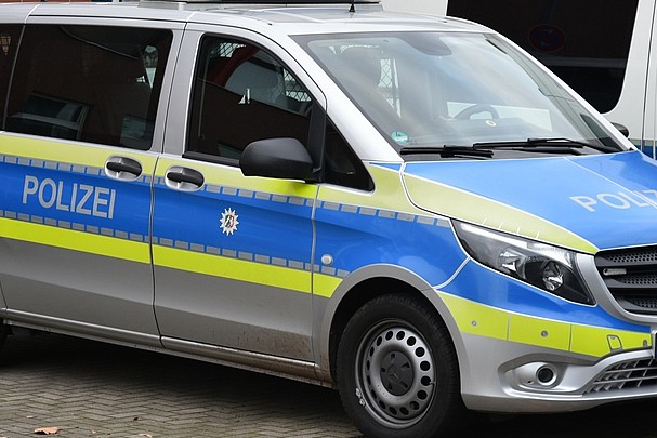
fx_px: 2300
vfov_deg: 10.9
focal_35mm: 126
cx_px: 305
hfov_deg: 16.3
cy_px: 199
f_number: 4.5
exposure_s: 1/60
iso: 400
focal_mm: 85
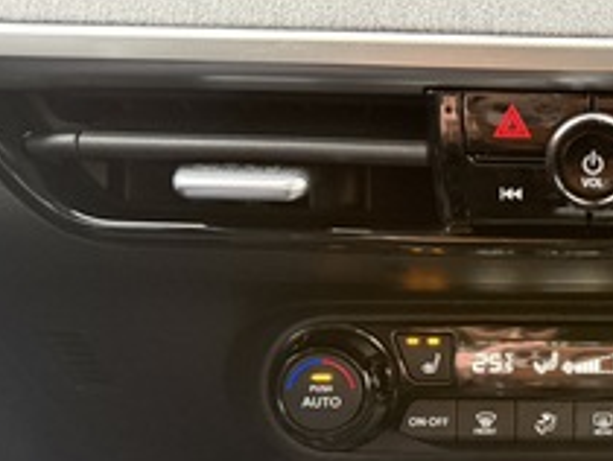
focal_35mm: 48
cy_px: 322
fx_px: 851
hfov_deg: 36.2
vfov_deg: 30.0
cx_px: 595
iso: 800
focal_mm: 6.76
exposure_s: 1/41
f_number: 1.78
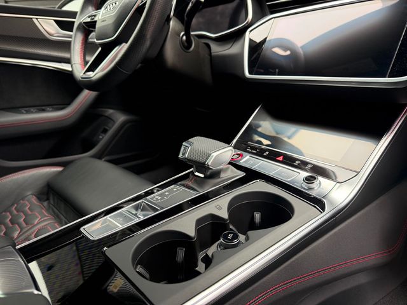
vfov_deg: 56.8
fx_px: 282
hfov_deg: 71.6
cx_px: 204
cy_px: 152
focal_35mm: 24
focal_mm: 6.76
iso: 200
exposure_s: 1/72
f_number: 1.78
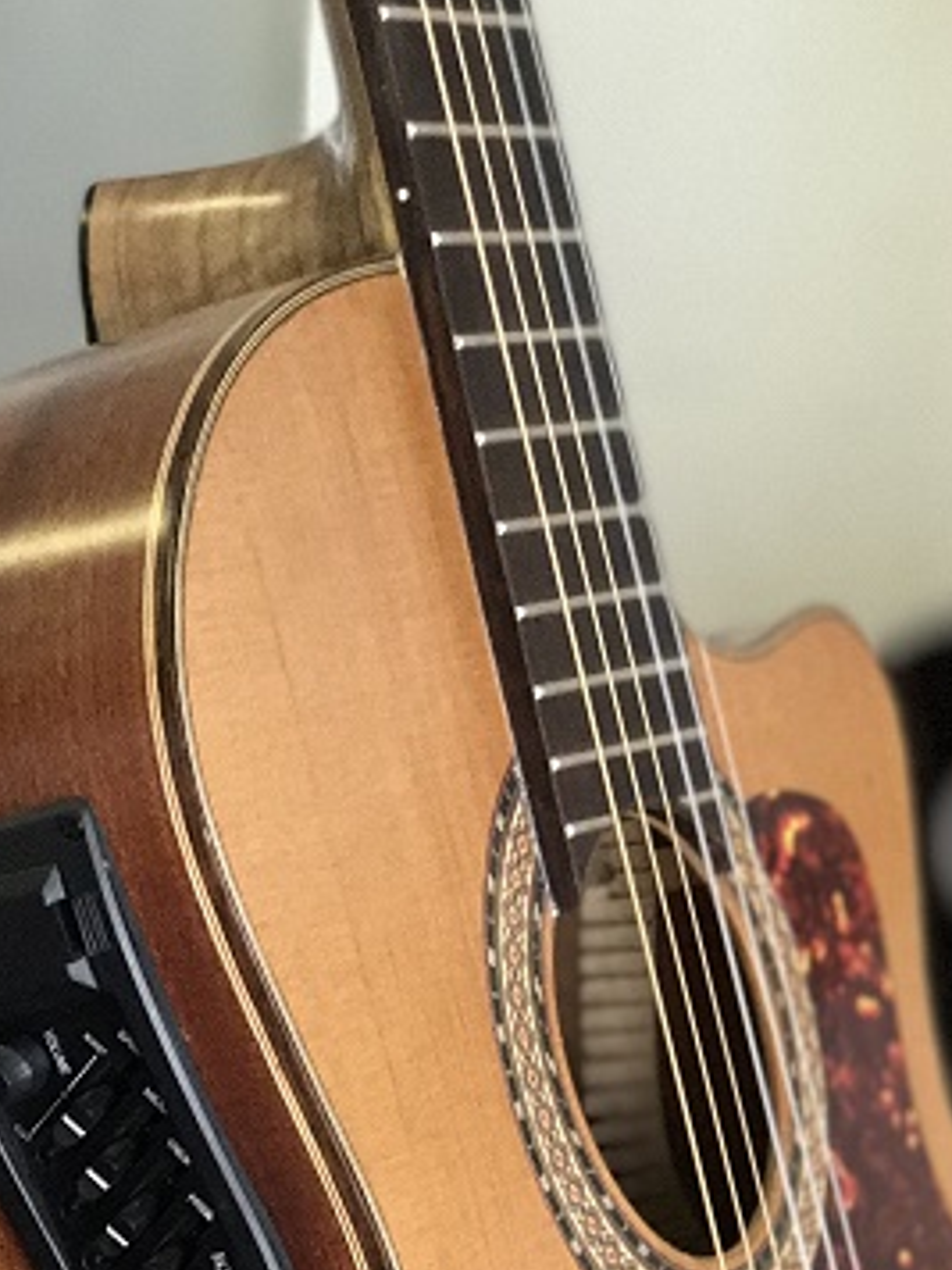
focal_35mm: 128
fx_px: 4694
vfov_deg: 15.0
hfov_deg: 11.6
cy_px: 1366
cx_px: 613
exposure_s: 1/50
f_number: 2.8
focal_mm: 6.6
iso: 250
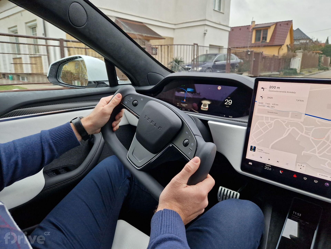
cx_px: 166
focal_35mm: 23
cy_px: 124
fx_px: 220
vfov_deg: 58.9
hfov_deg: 73.9
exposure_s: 1/180
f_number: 1.8
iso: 50
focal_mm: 5.4
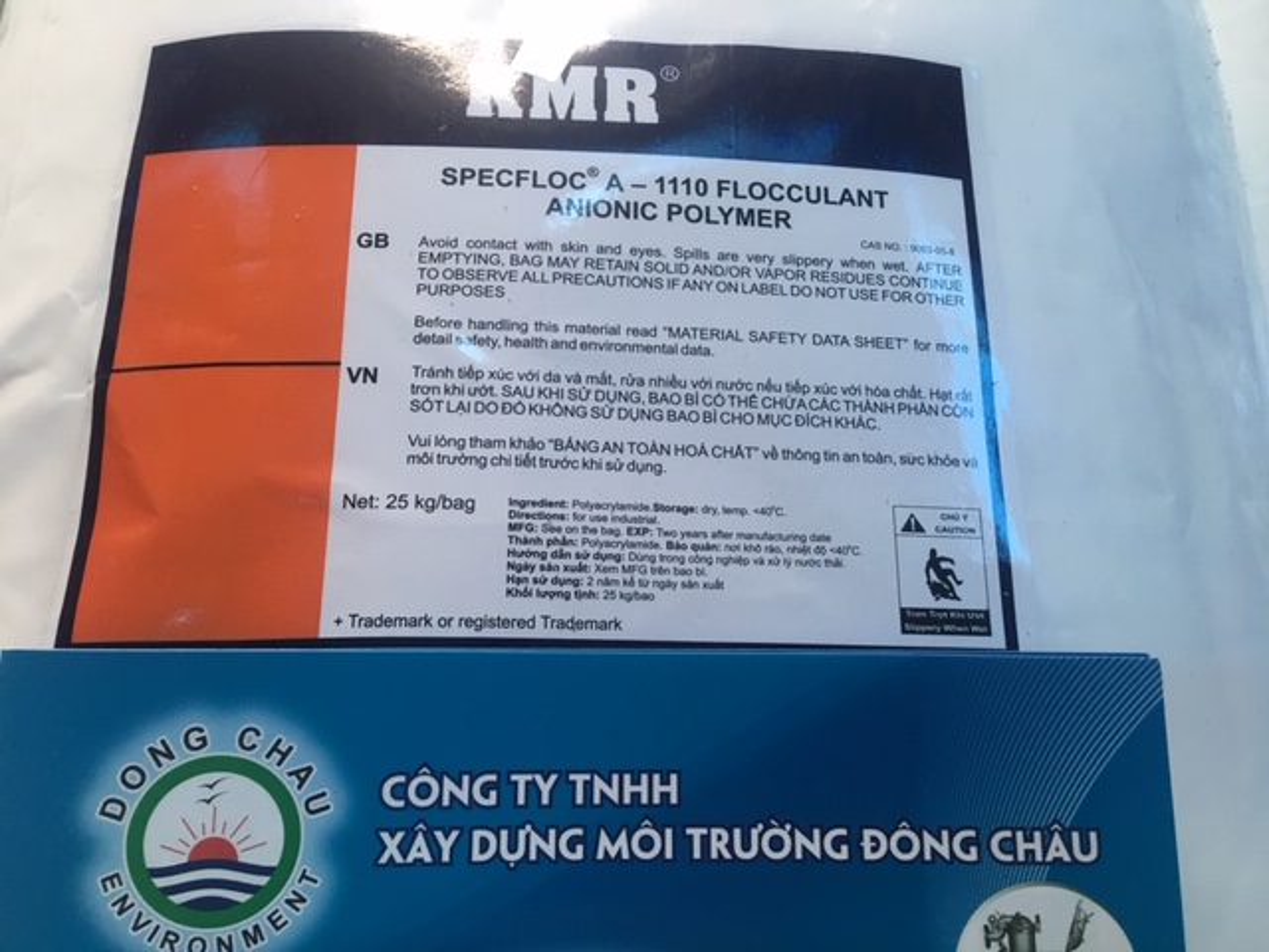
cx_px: 634
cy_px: 476
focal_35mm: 29
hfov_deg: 61.7
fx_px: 1063
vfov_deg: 48.2
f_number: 2.2
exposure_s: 1/33
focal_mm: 4.15
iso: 50
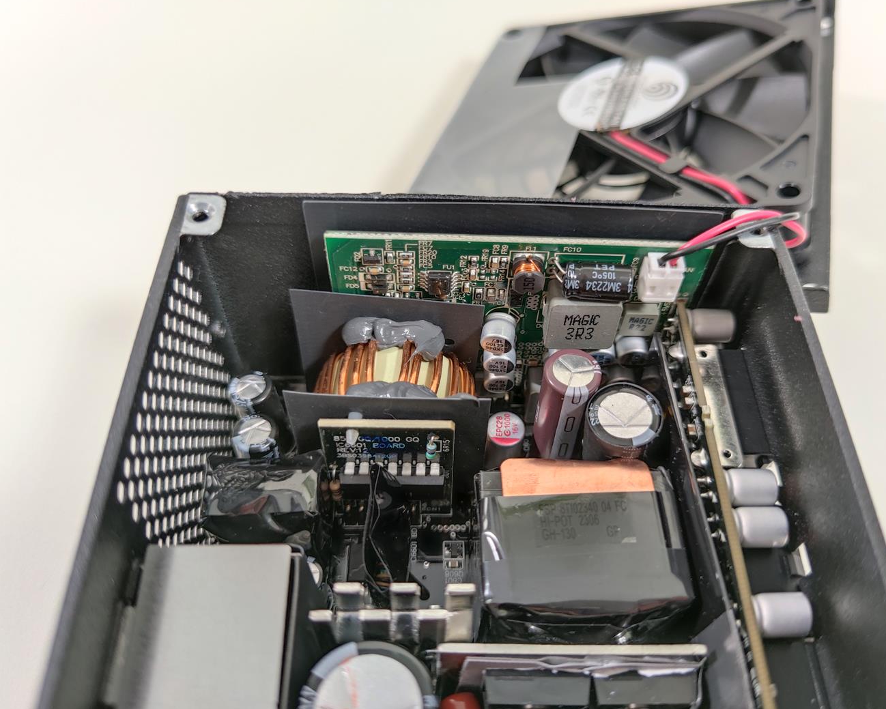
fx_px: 682
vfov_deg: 54.9
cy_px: 360
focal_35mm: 26
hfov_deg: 65.8
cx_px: 491
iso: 368
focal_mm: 6.78
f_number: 1.85
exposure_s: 1/17
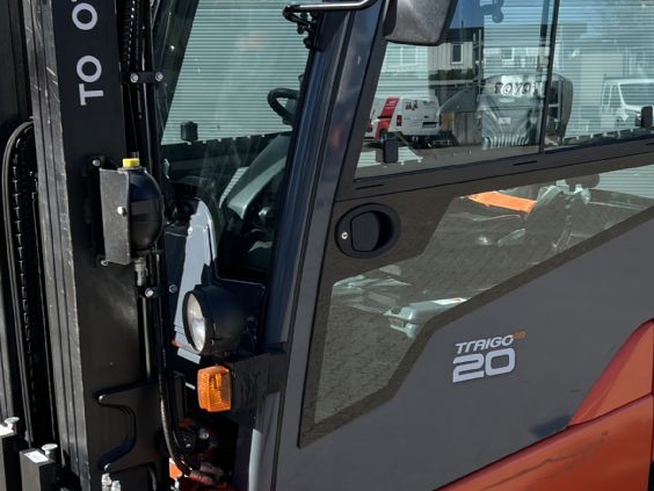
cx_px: 324
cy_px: 268
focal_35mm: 59
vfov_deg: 24.8
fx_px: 1115
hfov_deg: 32.7
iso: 50
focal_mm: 5.7
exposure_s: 1/1597
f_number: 1.5
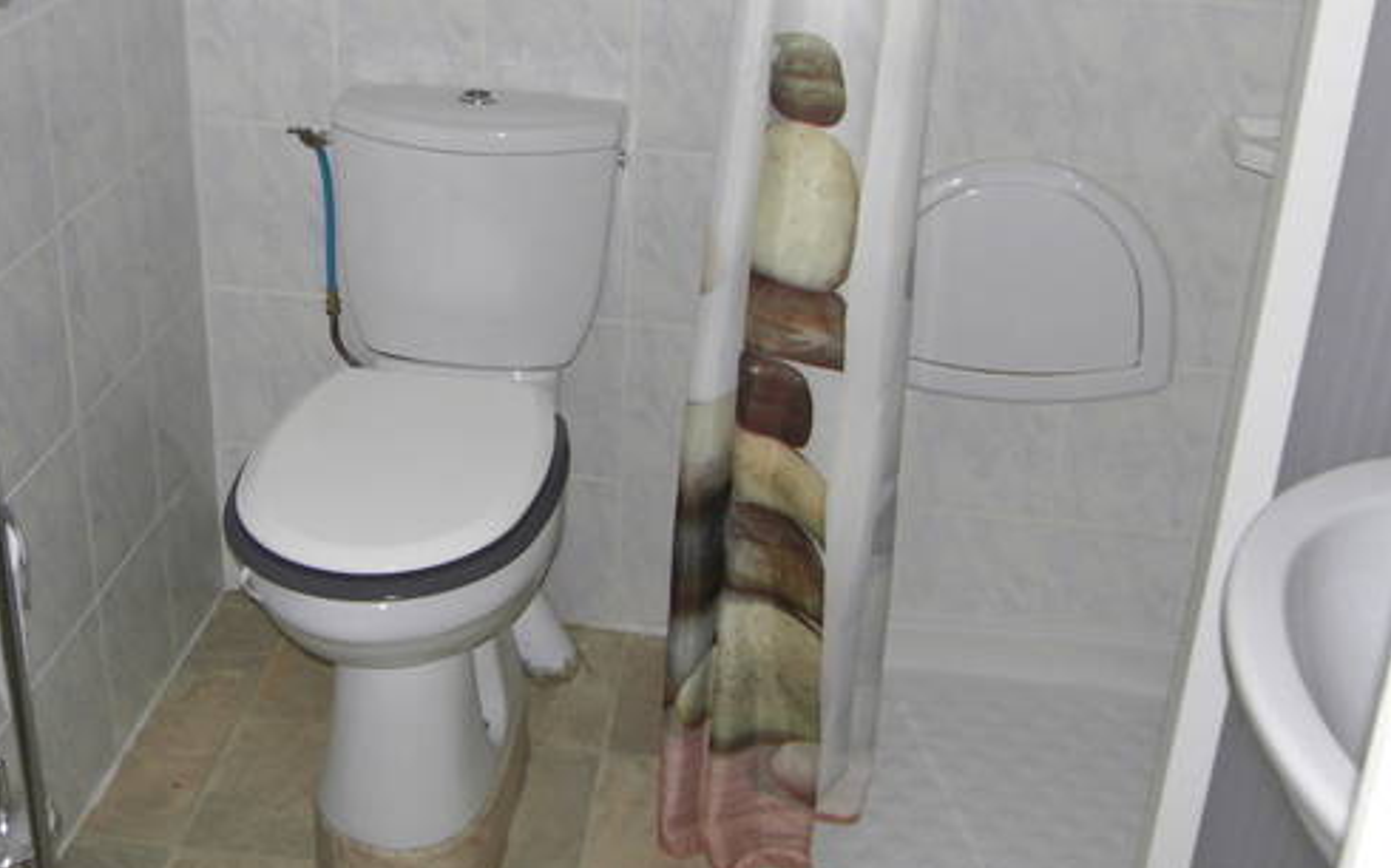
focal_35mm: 41
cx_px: 607
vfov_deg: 30.4
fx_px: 1554
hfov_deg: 48.1
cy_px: 156
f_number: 2.8
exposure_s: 1/40
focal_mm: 4.3
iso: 100
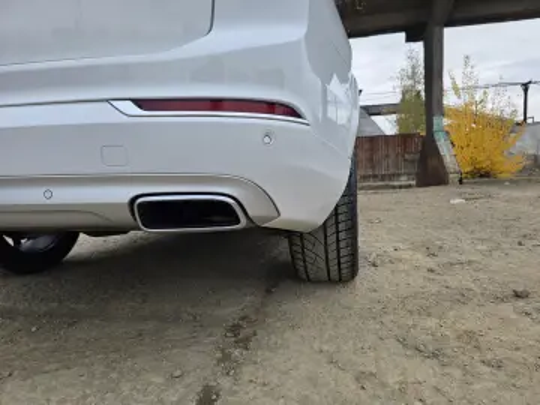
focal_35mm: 23
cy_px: 202
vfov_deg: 58.9
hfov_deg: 73.9
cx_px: 270
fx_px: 359
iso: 32
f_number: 1.7
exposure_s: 1/180
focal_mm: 6.3
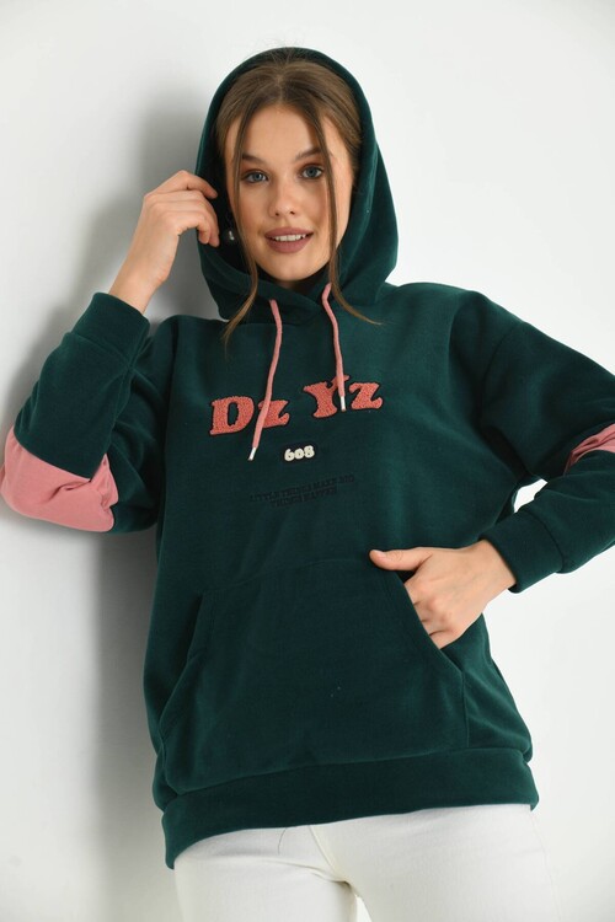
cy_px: 461
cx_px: 308
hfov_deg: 19.5
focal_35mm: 70
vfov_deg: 28.8
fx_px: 1794
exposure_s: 1/125
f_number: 5.6
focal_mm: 70
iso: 160
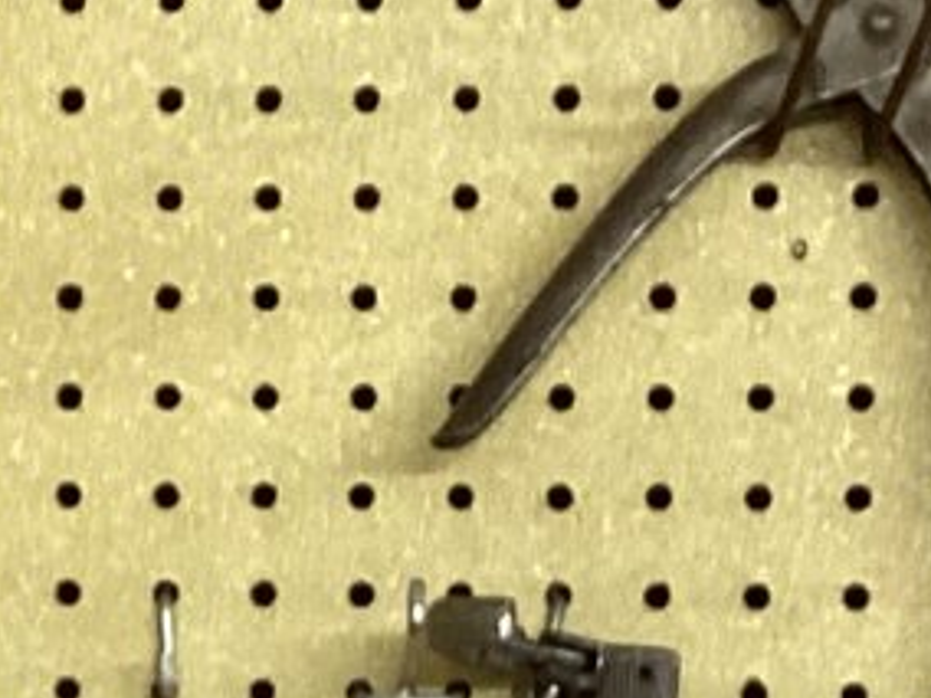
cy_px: 1014
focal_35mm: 165
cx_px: 28
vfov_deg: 8.8
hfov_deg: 11.9
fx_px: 4438
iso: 200
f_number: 2.4
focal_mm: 3.3
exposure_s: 1/50
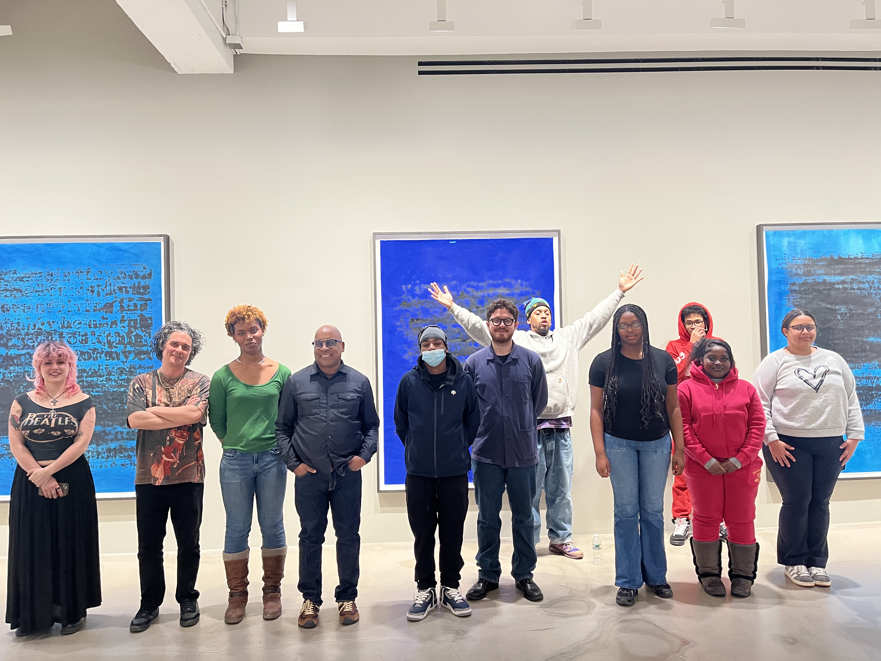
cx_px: 440
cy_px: 330
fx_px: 662
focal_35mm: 26
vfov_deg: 53.1
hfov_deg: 67.3
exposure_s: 1/60
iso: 320
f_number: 1.6
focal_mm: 5.1
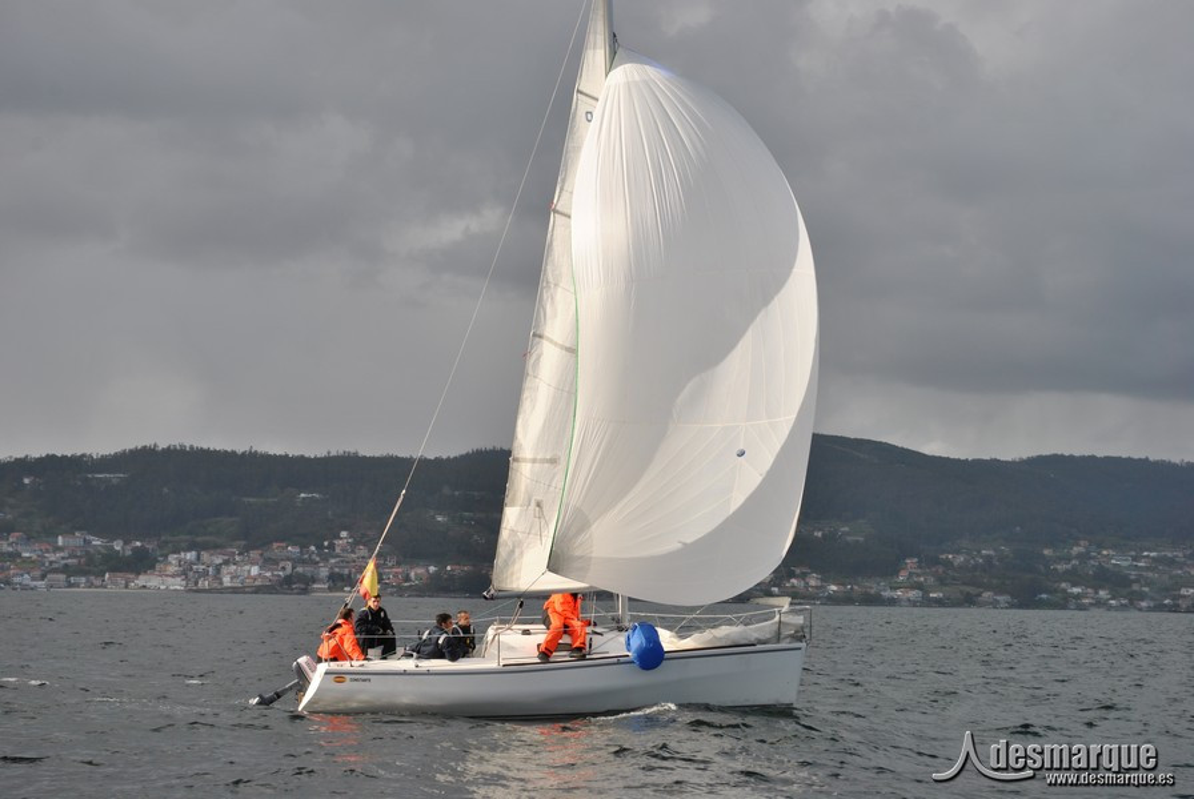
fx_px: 2740
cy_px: 400
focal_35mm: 82
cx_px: 597
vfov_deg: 16.6
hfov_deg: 24.6
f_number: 8
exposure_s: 1/250
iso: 100
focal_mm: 55
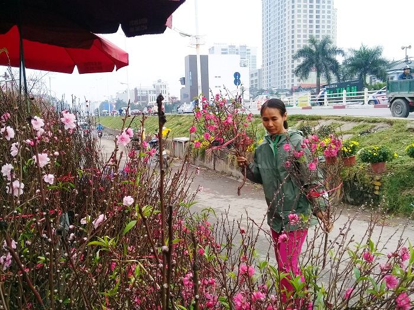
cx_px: 207
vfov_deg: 45.4
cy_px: 155
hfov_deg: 58.4
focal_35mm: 31
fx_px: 371
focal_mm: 3.3
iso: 64
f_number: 2.2
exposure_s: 1/100
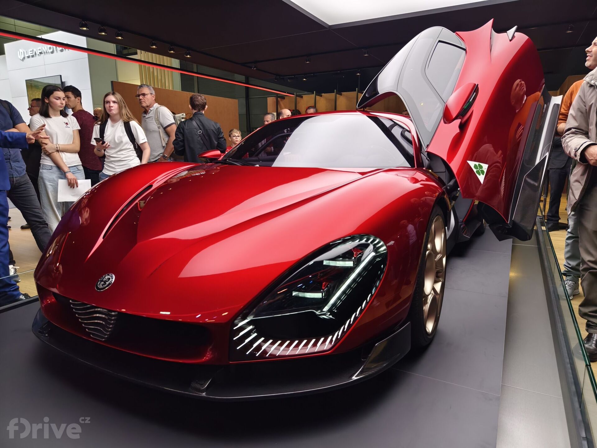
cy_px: 224
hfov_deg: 73.9
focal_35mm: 23
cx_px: 298
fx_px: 397
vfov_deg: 58.9
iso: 50
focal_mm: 8.67
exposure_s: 1/199
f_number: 1.75
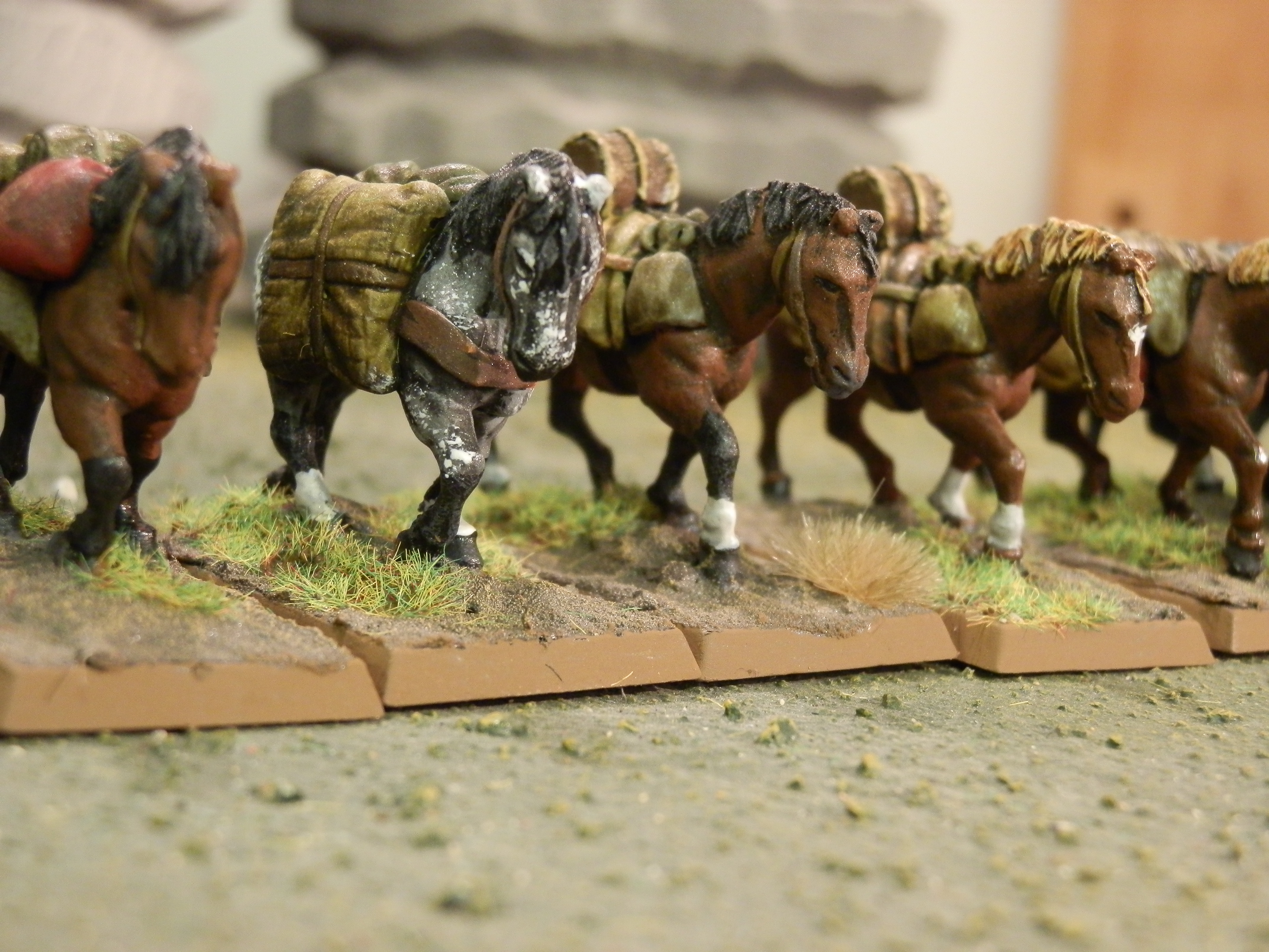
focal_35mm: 61
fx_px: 2236
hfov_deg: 31.7
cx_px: 634
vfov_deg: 24.0
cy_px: 476
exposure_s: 1/8
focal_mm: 10.99
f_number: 3.7
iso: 320
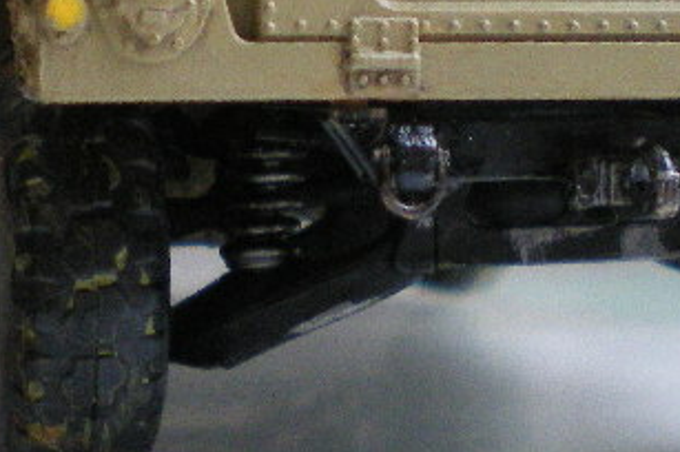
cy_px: 16
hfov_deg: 15.5
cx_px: 261
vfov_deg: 10.3
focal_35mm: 132
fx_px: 2491
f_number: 3.1
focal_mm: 6.3
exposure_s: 1/4
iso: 400
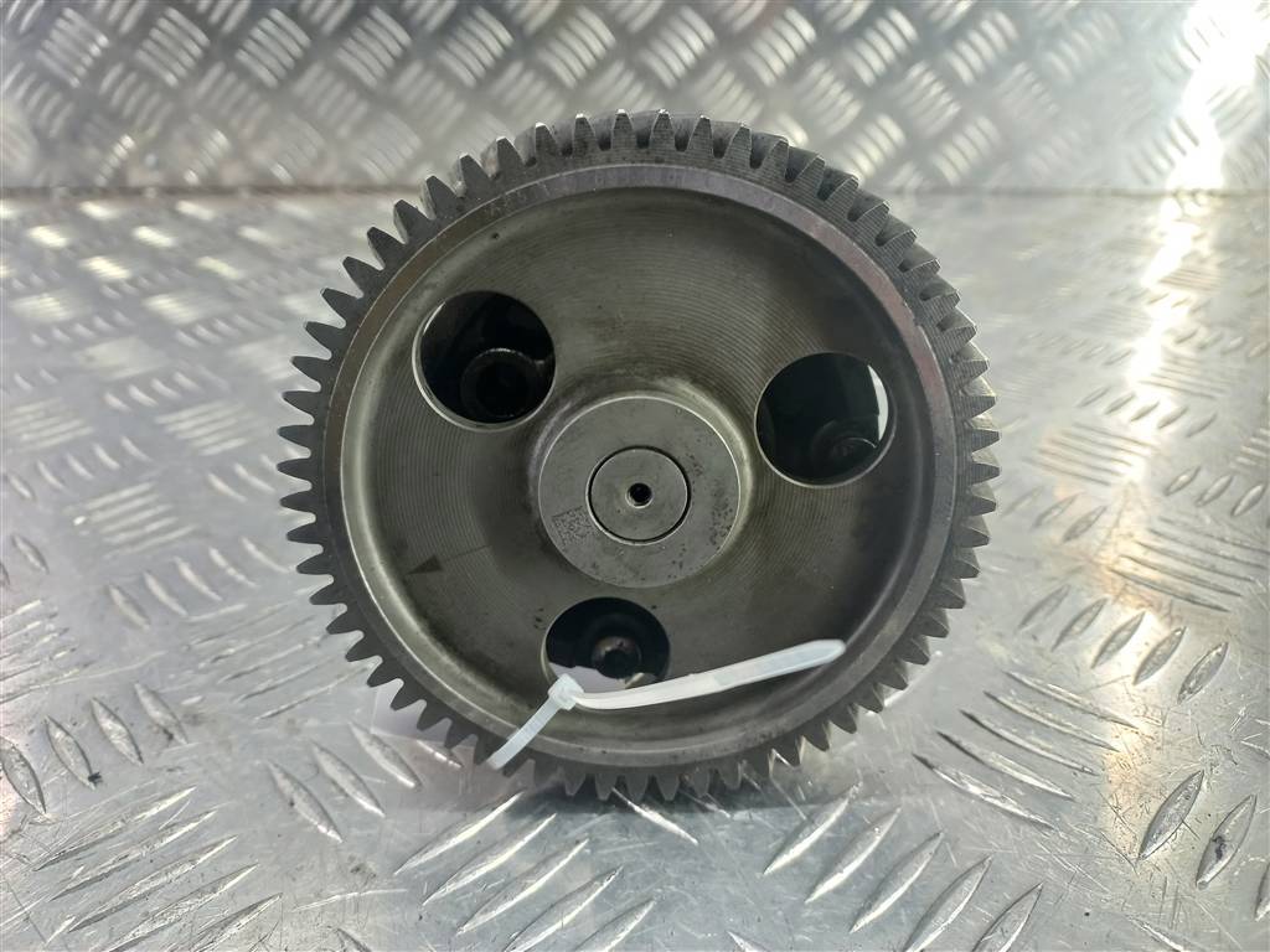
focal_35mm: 25
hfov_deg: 69.4
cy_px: 476
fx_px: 917
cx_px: 635
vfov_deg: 54.9
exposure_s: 1/50
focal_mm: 4.6
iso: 100
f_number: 1.8
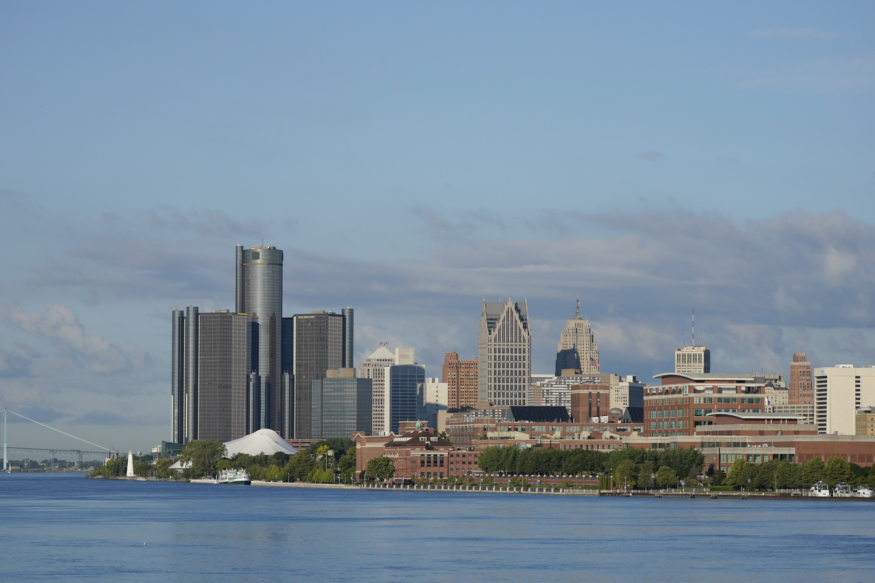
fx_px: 3743
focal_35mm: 154
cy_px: 292
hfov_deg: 13.3
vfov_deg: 8.9
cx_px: 438
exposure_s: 1/3200
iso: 800
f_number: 9
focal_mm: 154
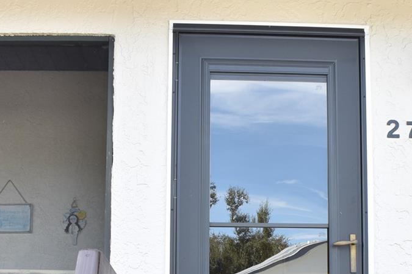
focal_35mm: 64
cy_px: 284
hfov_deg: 31.4
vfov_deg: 20.5
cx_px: 220
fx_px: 732
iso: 280
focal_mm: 18
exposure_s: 1/30
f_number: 13
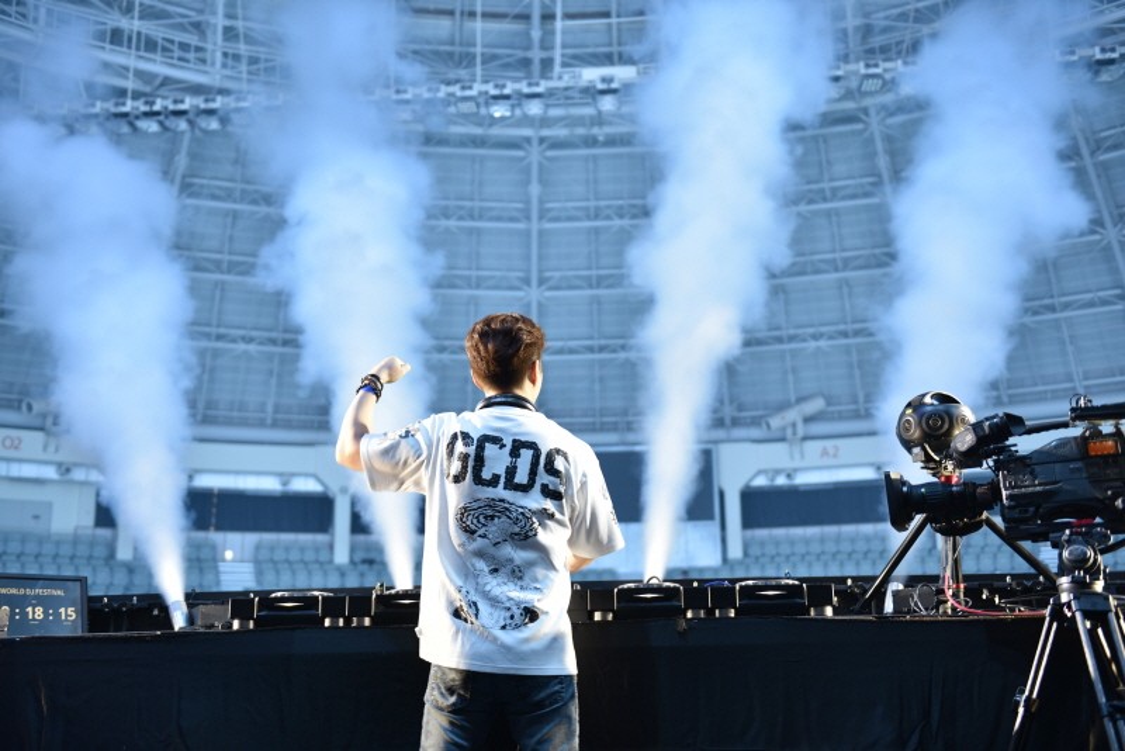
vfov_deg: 29.9
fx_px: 1407
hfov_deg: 43.6
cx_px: 562
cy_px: 376
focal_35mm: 45
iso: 320
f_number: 2.8
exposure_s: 1/50
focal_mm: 45
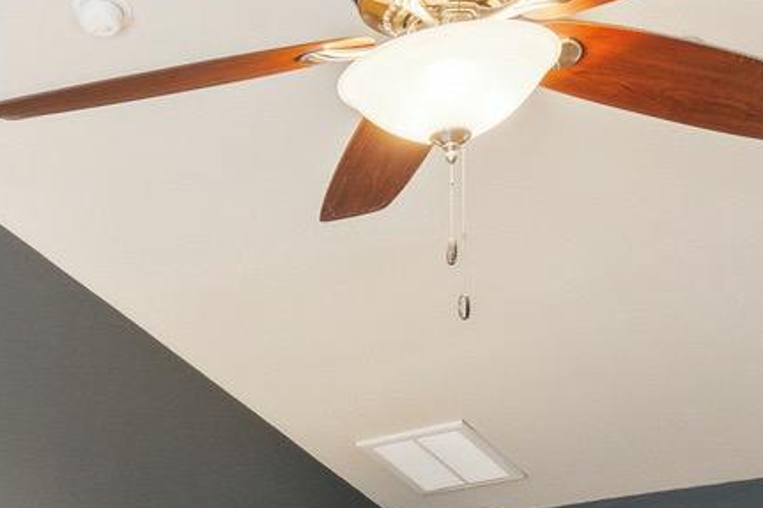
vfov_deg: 15.8
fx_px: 1610
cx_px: 9
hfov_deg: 25.4
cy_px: 849
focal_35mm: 76
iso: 1250
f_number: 5
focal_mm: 16
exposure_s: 1/125
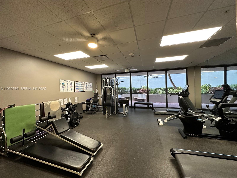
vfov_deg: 85.7
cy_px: 89
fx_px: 96
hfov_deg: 102.1
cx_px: 118
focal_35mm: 14
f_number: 2.2
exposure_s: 1/60
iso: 250
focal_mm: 2.22
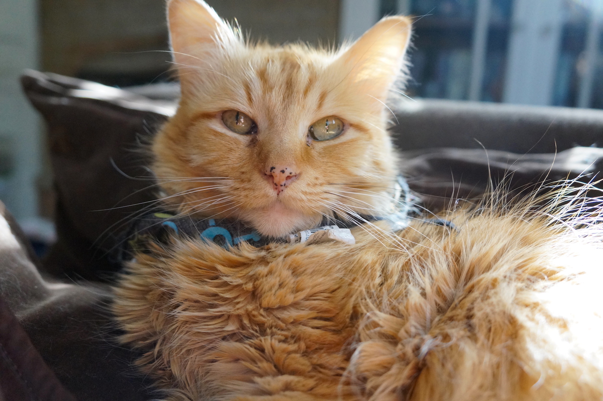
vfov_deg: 39.9
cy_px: 200
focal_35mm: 33
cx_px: 302
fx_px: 552
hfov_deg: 57.3
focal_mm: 22
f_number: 4
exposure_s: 1/320
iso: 1600
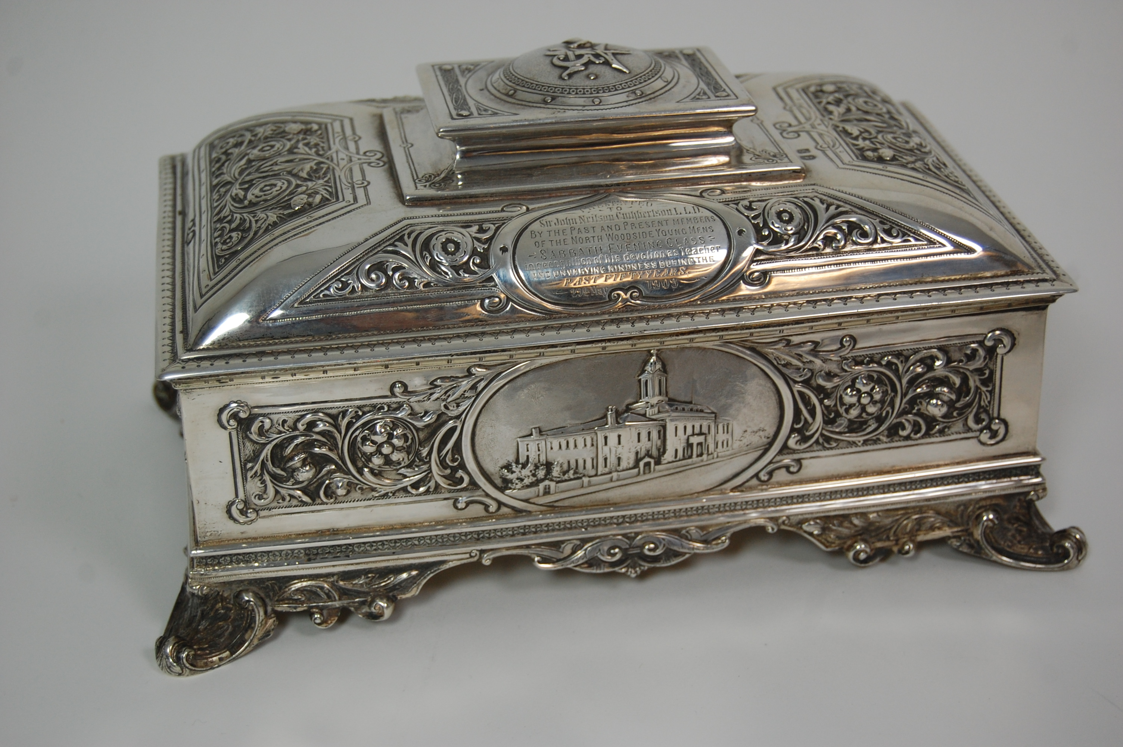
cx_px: 562
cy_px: 374
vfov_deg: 20.1
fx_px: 2104
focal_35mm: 68
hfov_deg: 29.9
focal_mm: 45
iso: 400
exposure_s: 1/100
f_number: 5.3
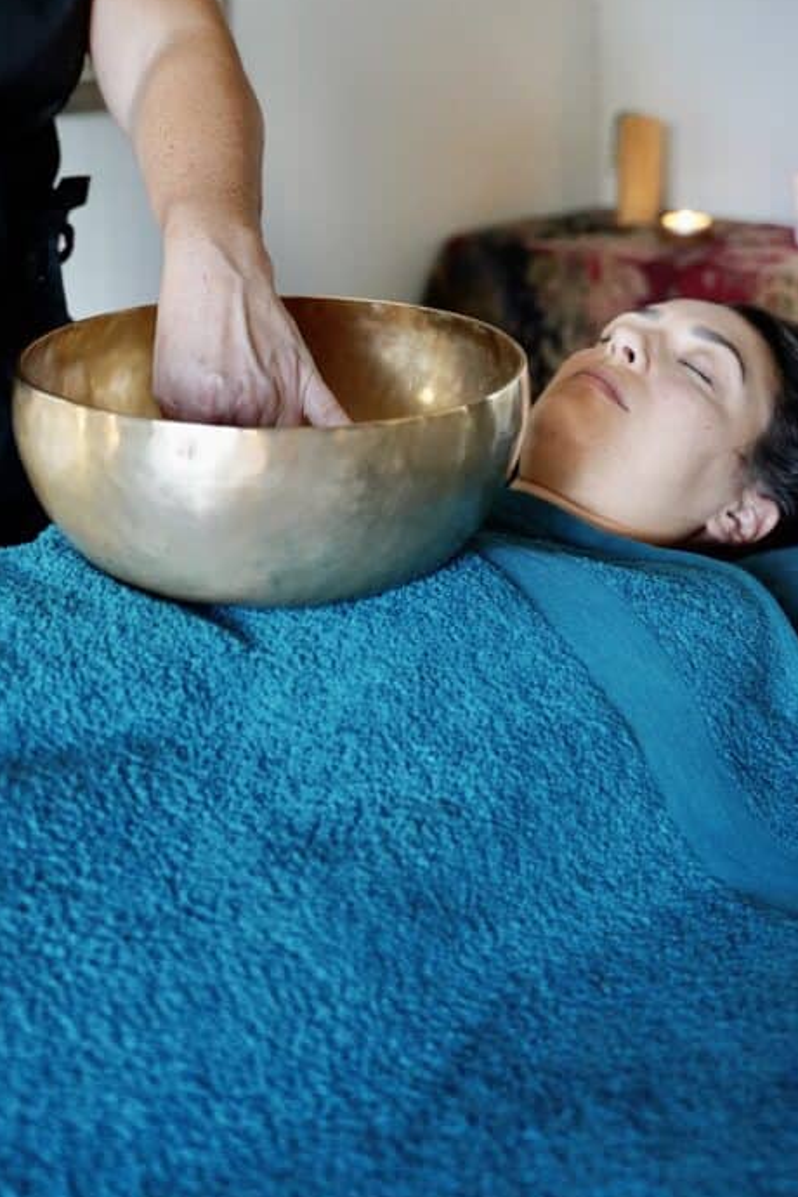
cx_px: 419
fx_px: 1664
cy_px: 376
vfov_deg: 39.0
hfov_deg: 27.0
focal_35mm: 50
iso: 3200
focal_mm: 33.7
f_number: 2.8
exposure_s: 1/160
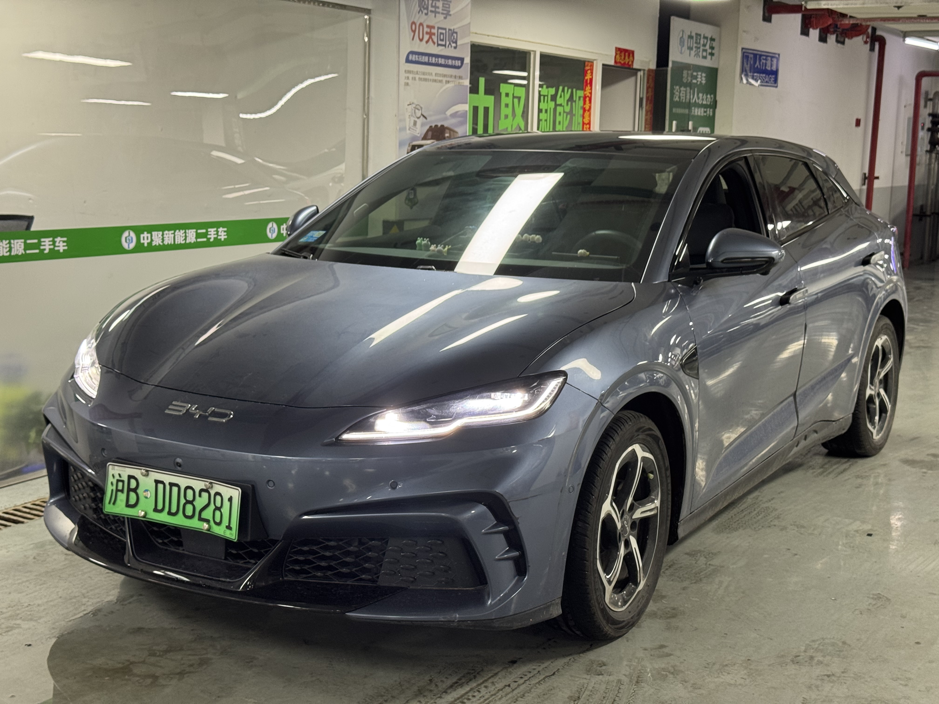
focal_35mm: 48
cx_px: 470
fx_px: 1302
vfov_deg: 30.3
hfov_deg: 39.7
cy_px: 352
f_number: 1.78
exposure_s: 1/50
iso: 64
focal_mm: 6.76
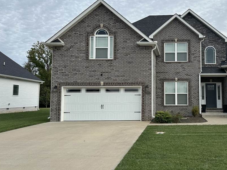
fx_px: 249
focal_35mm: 38
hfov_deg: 47.6
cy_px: 73
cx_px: 163
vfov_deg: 37.7
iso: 80
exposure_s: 1/1812
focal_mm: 6.86
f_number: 1.78
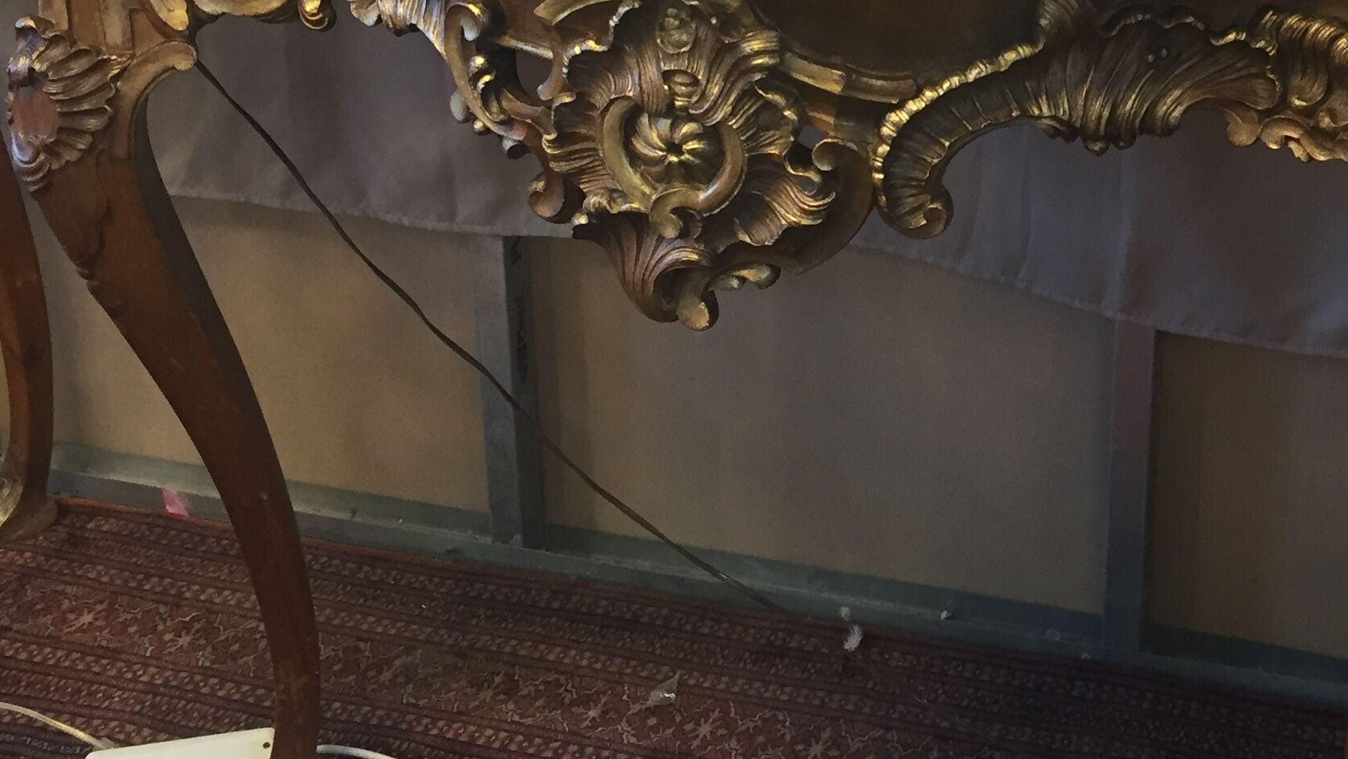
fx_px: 2216
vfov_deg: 19.2
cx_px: 1100
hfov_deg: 32.8
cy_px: 117
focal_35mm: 62
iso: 125
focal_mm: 4.15
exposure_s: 1/33
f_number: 2.2
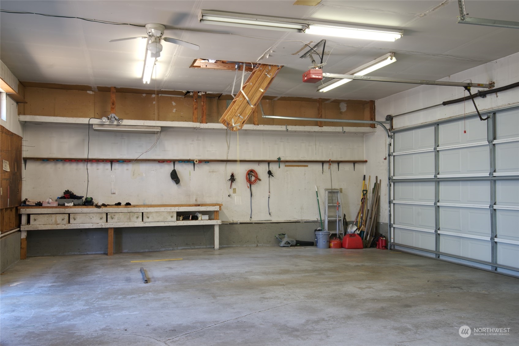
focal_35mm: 35
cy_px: 173
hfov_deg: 54.4
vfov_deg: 37.9
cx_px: 260
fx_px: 505
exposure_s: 1/4
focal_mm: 35
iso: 200
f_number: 9.5
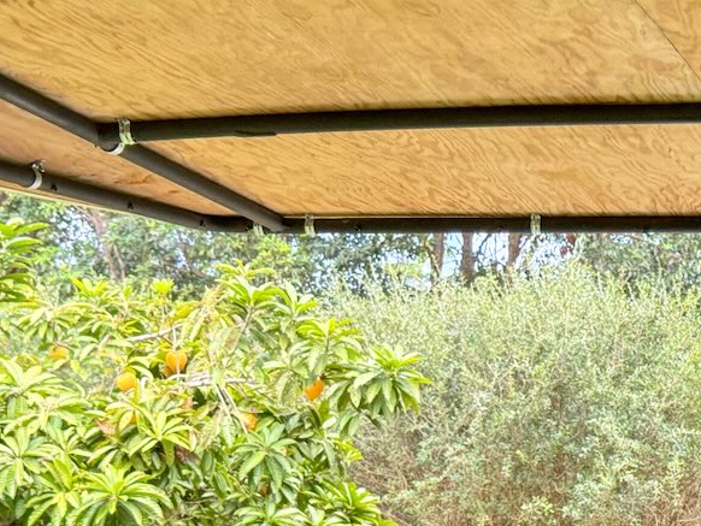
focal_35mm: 99
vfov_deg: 14.9
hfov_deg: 19.3
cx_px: 699
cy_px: 410
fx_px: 2006
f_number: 1.8
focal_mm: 6.76
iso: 64
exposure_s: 1/320
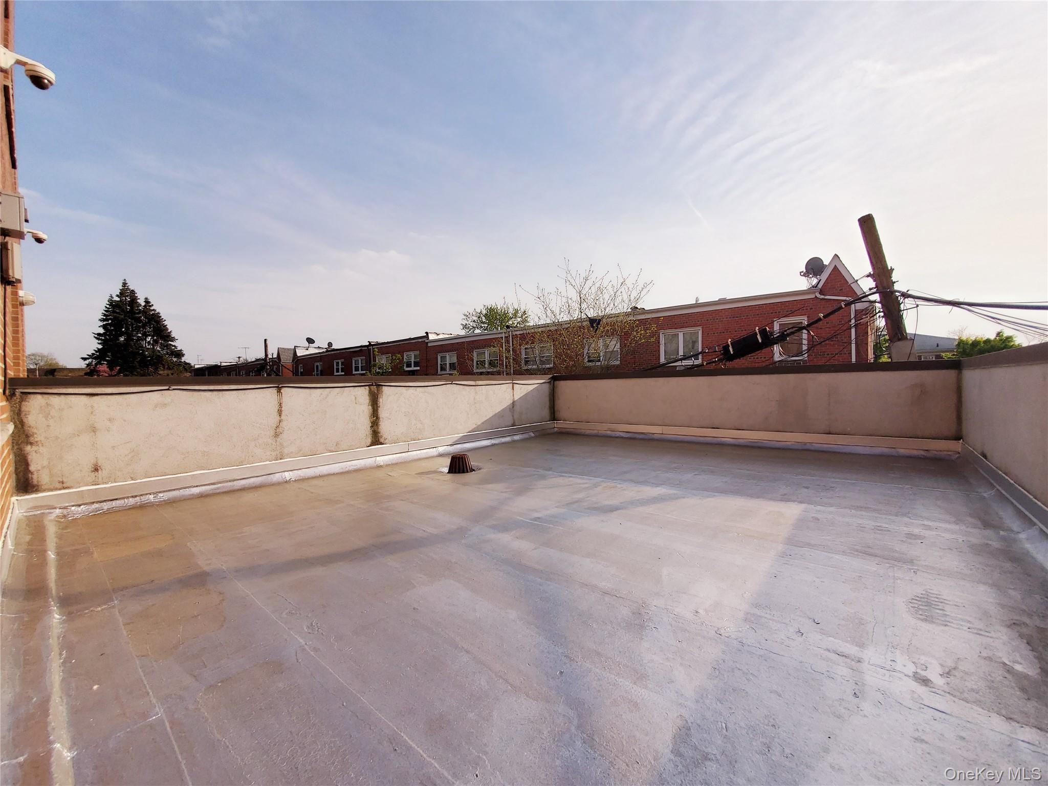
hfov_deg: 106.2
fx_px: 394
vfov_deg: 89.9
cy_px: 393
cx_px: 524
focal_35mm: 13
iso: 50
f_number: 2.2
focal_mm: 1.8
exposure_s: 1/1429
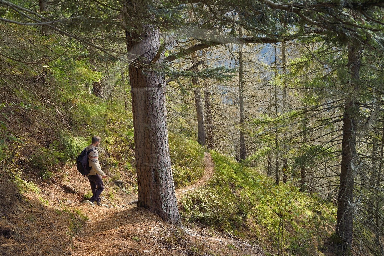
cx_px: 192
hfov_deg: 58.7
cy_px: 128
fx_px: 341
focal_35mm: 32
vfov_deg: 41.1
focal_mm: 32
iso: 400
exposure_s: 1/100
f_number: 10
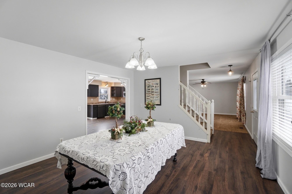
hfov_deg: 100.4
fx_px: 122
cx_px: 146
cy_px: 97
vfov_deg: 77.2
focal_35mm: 15
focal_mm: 10
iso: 100
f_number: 4
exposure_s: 1/500
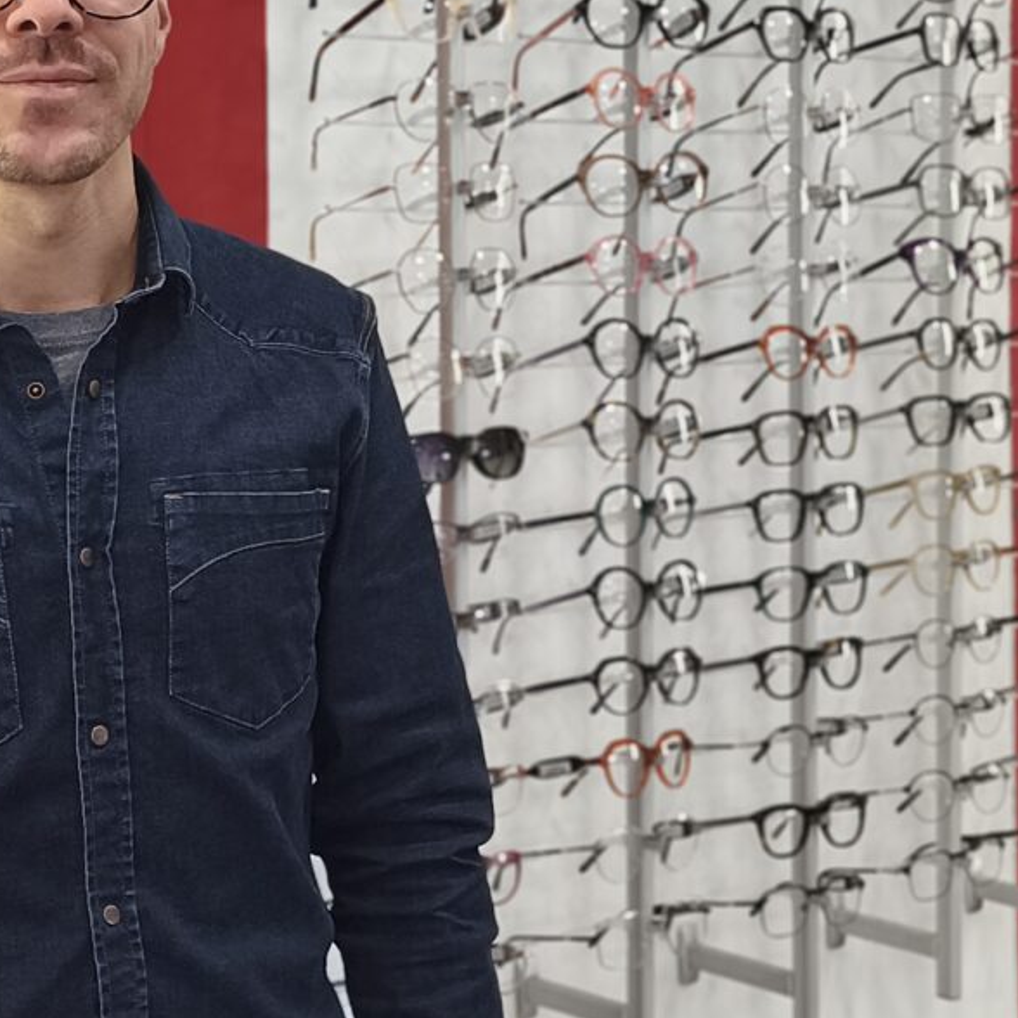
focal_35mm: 83
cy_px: 291
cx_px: 544
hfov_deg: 20.9
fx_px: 2762
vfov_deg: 20.8
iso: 125
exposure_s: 1/100
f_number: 1.65
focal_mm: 6.18
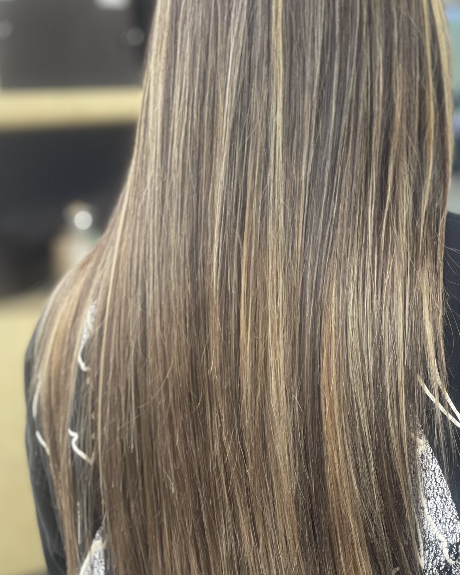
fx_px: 1719
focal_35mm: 101
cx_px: 321
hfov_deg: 15.2
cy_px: 271
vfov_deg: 19.0
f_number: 2.2
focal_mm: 7.5
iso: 125
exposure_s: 1/40
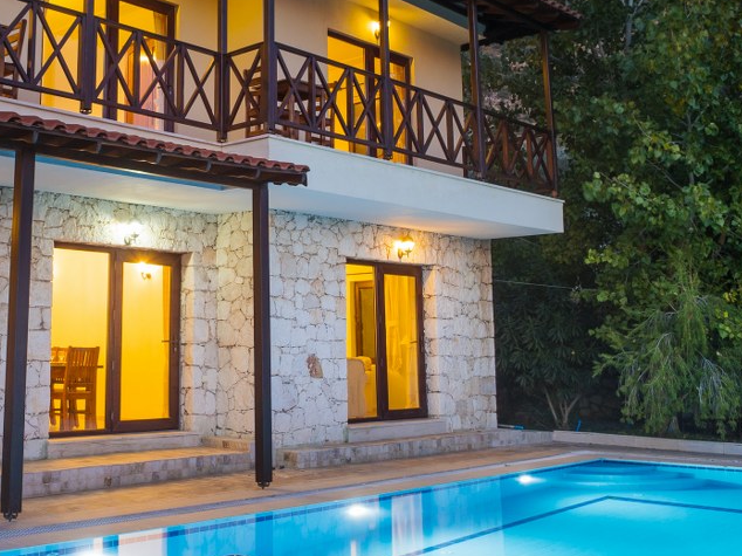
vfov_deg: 33.2
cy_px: 166
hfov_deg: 43.2
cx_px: 238
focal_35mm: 43
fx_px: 921
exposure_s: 1.3
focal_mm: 12
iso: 160
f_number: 5.6
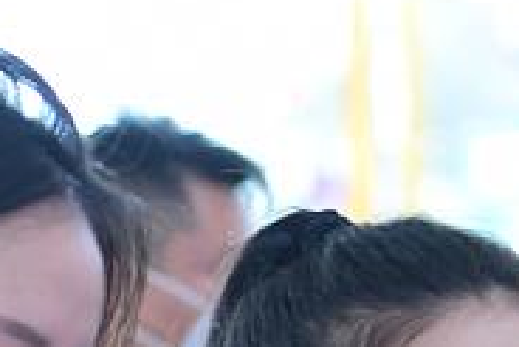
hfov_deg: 4.5
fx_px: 6593
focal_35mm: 457
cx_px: 265
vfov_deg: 3.0
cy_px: 907
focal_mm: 70
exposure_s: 1/125
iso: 250
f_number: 4
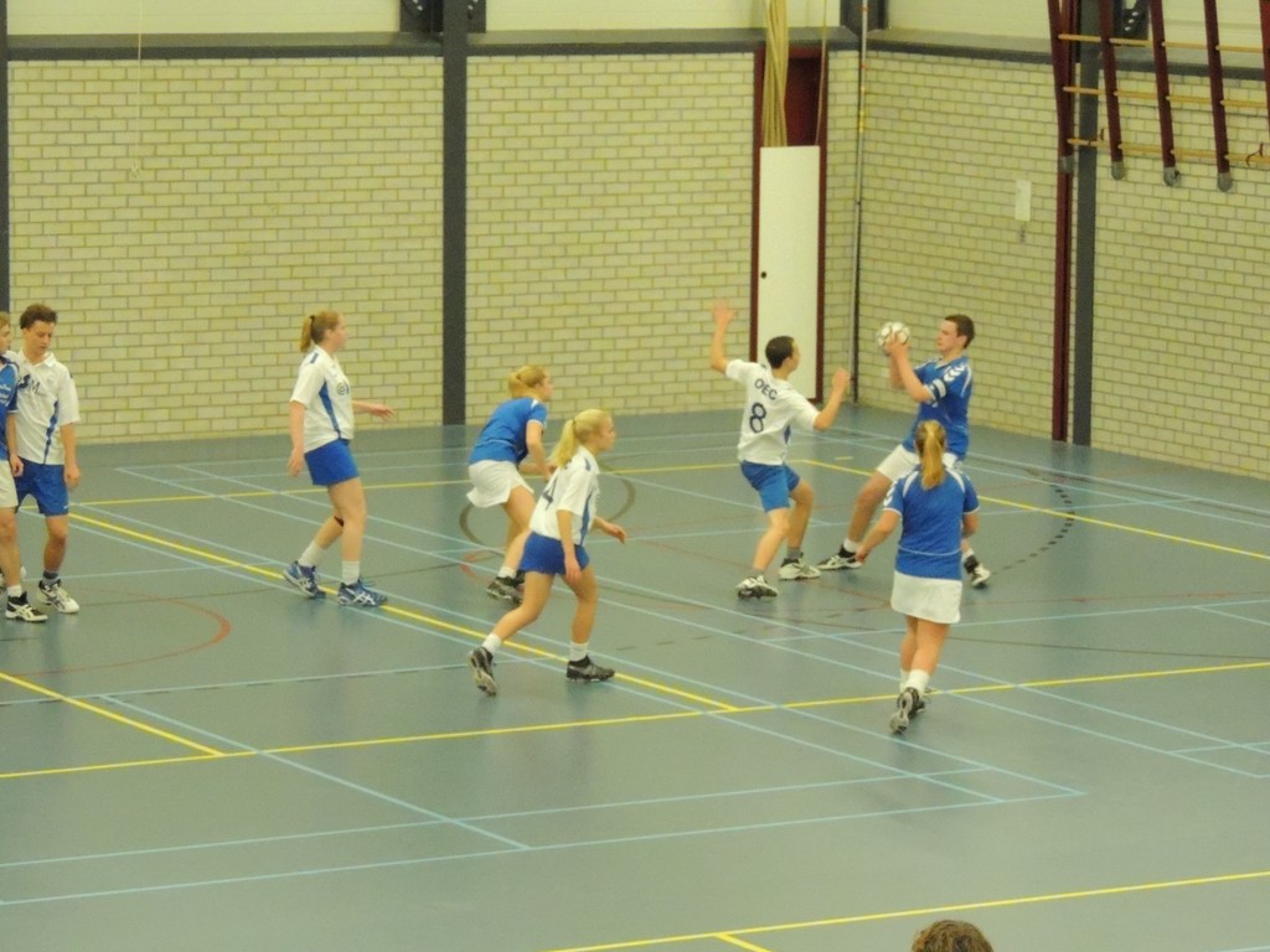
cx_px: 635
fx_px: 5320
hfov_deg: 13.6
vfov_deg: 10.2
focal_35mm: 145
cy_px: 476
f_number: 4.4
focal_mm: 25.8
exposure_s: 1/160
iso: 3200
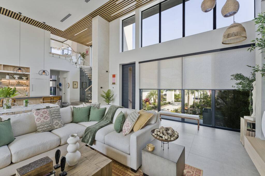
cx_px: 132
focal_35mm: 14
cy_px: 88
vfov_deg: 81.2
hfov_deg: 104.2
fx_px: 103
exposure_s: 1/20
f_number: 8
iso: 250
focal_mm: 14
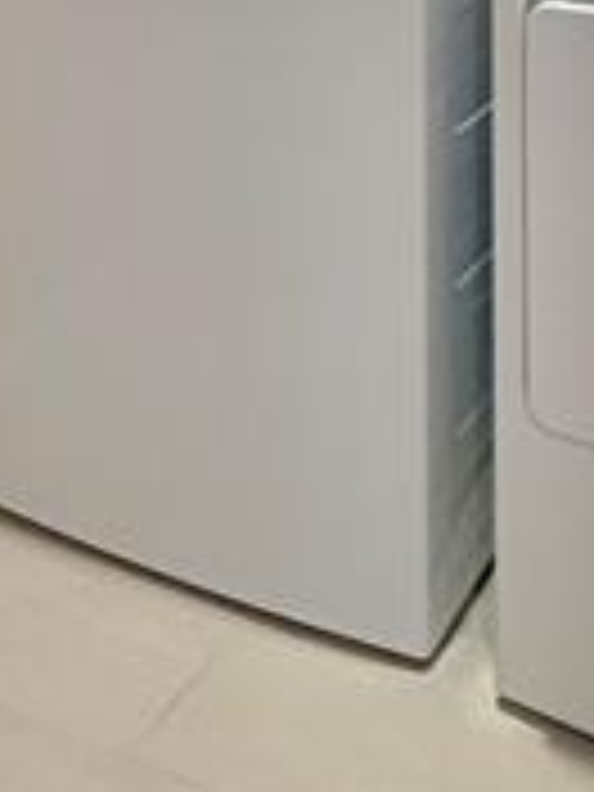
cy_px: -166
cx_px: 356
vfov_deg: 27.7
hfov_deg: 24.0
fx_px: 1396
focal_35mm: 61
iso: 200
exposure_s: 1/60
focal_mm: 2.22
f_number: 2.2
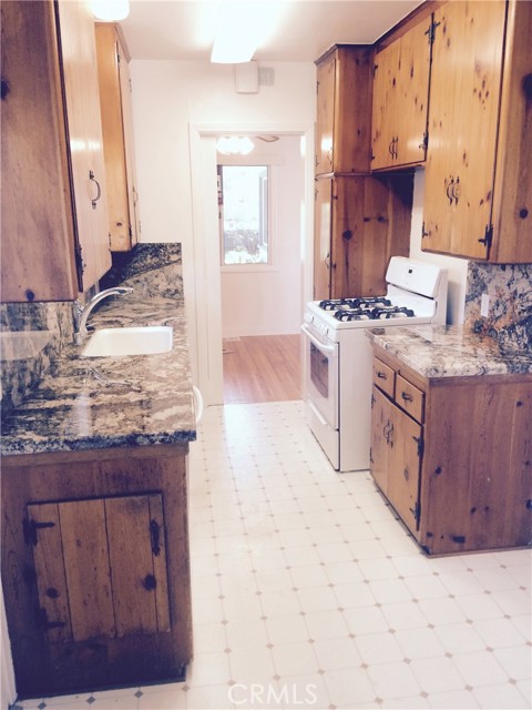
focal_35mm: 29
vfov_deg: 61.7
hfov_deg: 48.2
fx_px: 594
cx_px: 266
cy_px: 355
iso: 40
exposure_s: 1/40
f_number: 2.2
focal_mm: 4.15
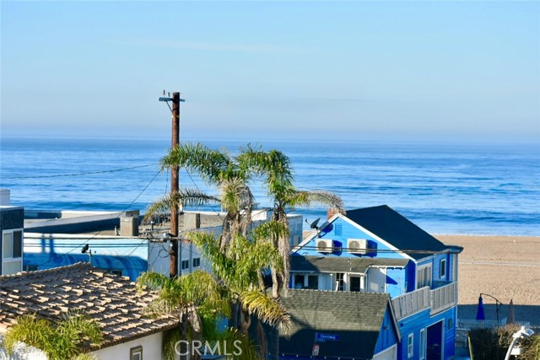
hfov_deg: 18.2
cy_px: 180
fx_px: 1688
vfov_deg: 12.2
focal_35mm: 112
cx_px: 270
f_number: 8
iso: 360
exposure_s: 1/1000
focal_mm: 75
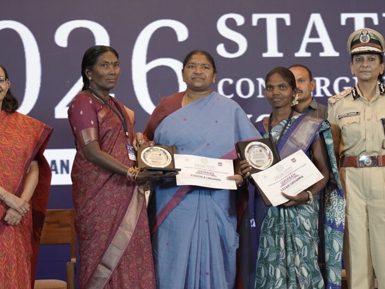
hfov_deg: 17.1
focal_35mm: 115
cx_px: 205
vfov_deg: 12.9
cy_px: 143
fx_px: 1279
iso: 400
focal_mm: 70
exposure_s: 1/100
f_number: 2.8
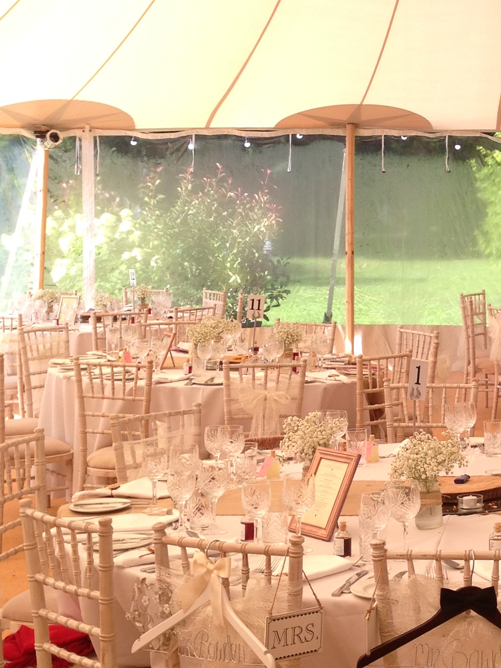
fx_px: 1524
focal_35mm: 79
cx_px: 486
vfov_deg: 24.5
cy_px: 202
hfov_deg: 18.3
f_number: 2.4
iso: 50
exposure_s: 1/190
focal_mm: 4.12
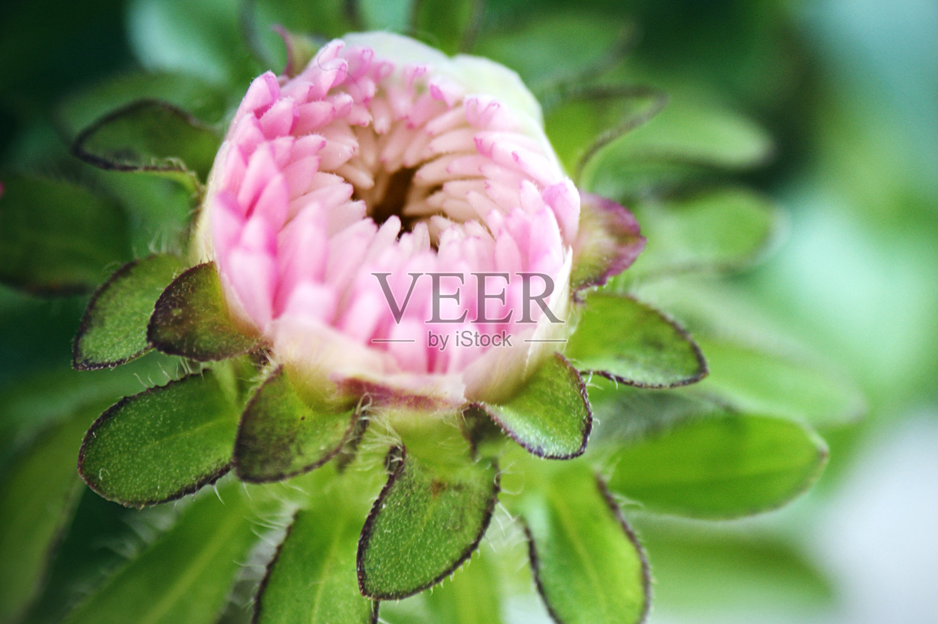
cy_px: 312
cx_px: 469
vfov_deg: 13.0
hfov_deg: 19.5
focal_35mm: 105
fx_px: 2734
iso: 160
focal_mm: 70
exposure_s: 1/25
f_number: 6.3
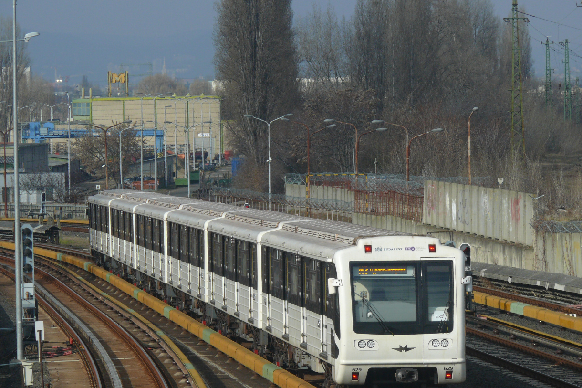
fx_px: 4623
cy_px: 215
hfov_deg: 7.2
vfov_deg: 4.8
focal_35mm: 286
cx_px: 301
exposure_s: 1/500
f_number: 6.3
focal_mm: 54.5
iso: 100
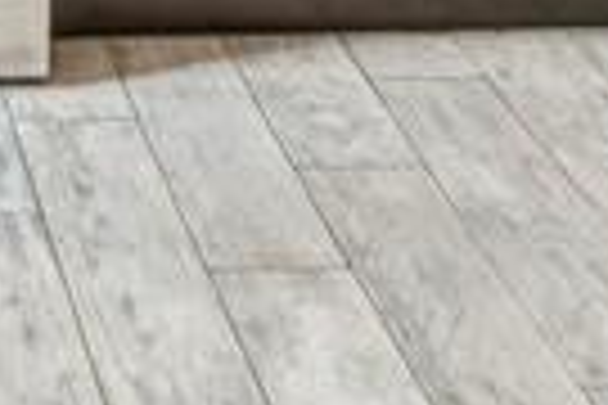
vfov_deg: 9.3
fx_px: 1908
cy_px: -855
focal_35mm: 113
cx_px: -324
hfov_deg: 16.4
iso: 100
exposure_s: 1
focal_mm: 17
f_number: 8
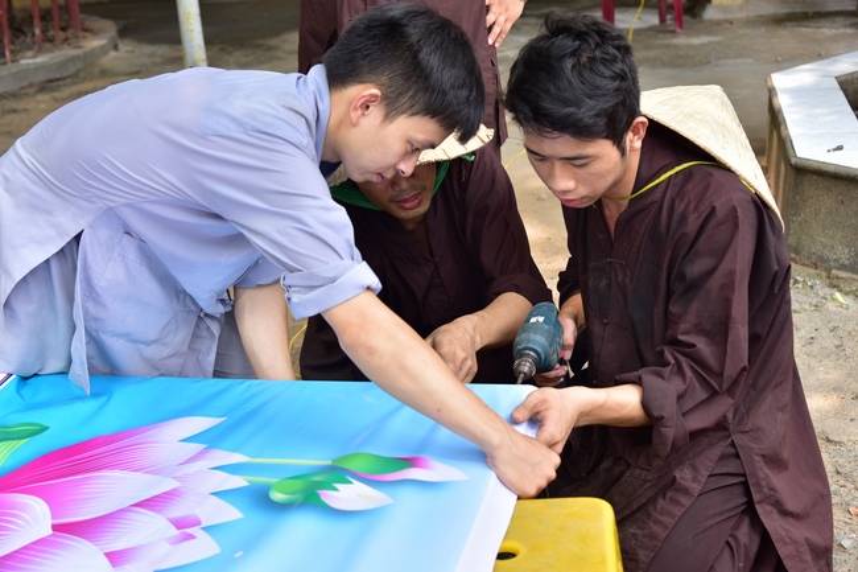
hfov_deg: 36.3
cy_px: 286
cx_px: 429
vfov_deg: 24.6
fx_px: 1310
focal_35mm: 55
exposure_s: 1/100
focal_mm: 55
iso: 200
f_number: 5.6
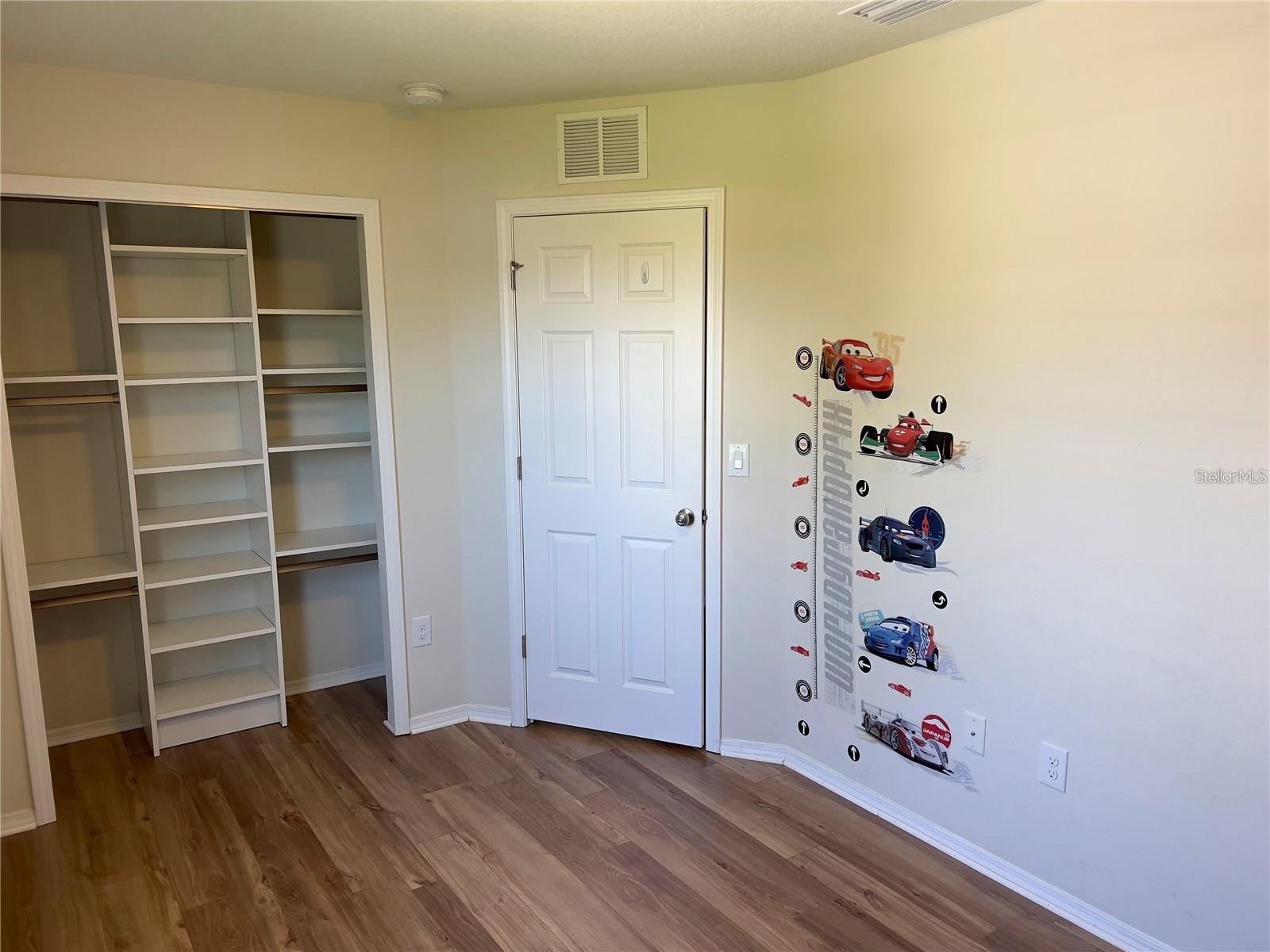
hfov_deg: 67.3
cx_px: 635
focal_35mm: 26
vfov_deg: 53.1
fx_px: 954
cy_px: 476
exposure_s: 1/120
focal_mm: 5.7
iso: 80
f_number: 1.5
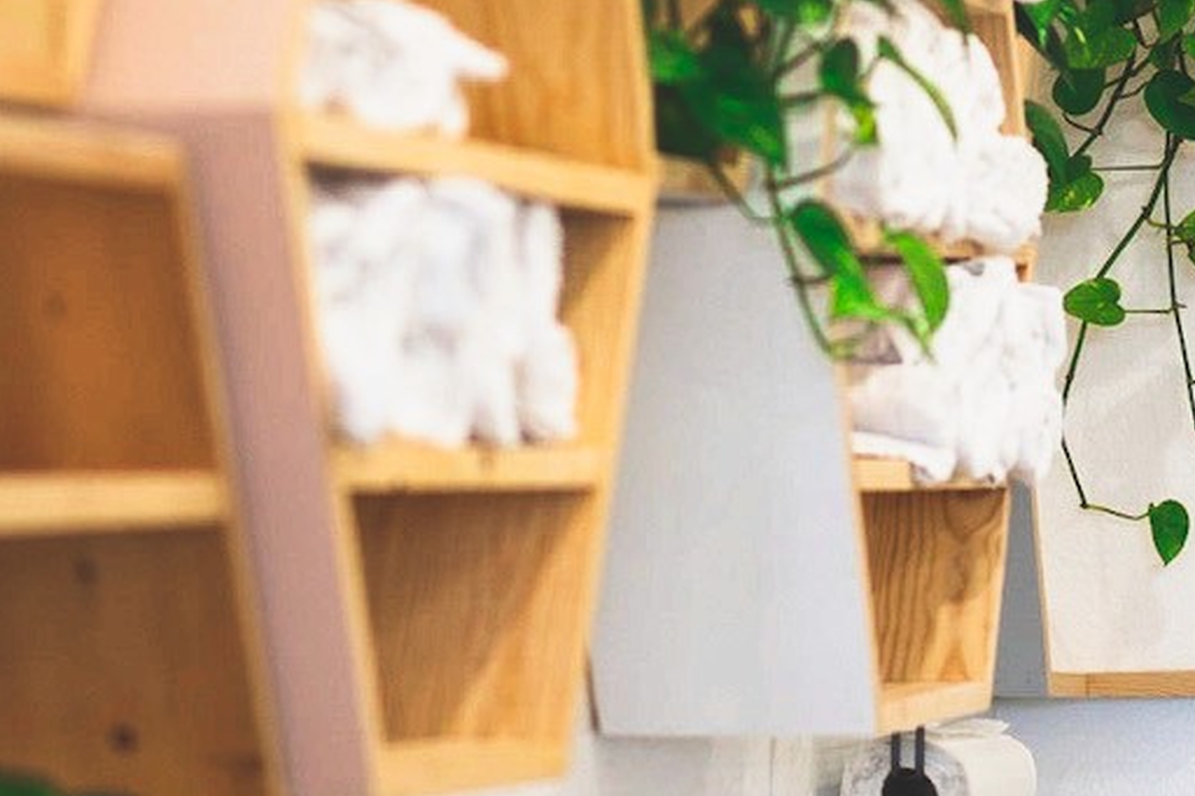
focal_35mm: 220
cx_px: 964
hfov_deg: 9.3
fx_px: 7300
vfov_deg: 6.2
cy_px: -95
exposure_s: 1/250
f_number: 1.8
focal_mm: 55
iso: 100
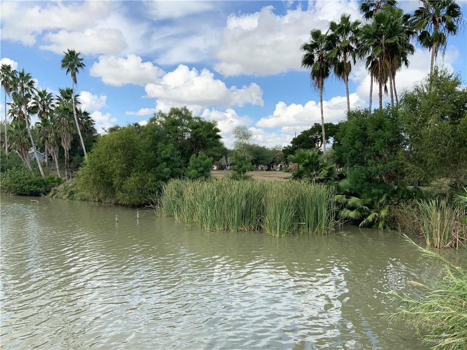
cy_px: 175
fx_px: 391
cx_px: 234
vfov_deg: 48.2
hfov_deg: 61.7
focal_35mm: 29
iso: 16
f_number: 1.8
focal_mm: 3
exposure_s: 1/1984
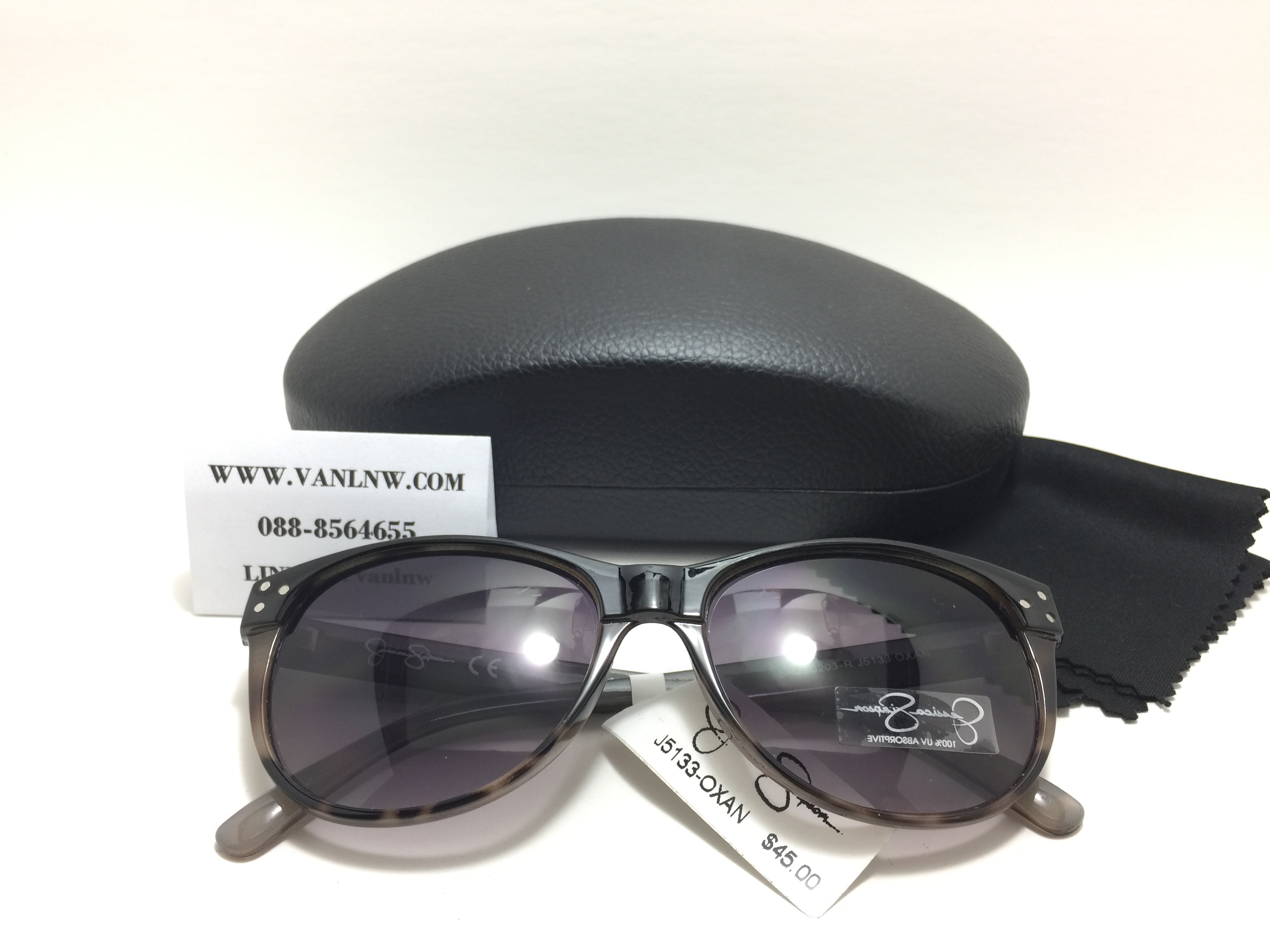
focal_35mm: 29
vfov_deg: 48.2
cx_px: 635
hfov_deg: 61.7
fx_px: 1064
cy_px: 476
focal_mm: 4.15
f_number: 2.2
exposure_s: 1/33
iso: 32
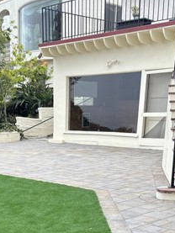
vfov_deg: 28.9
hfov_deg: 24.4
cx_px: 65
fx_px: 404
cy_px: 261
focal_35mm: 60
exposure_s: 1/413
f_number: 1.6
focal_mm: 5.96
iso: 50
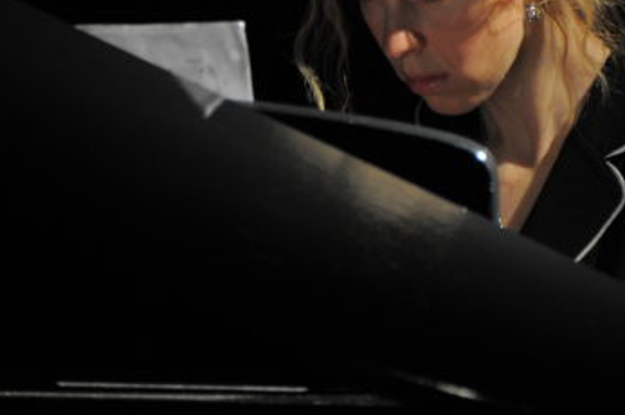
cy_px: 46
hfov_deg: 2.5
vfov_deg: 1.6
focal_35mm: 830
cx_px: 108
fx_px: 14383
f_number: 5.6
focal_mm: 300
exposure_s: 1/80
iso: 1000
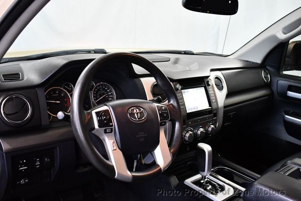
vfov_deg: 36.9
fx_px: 301
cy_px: 100
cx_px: 150
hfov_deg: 53.1
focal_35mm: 36
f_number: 3.5
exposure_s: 1/125
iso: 2800
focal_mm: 18
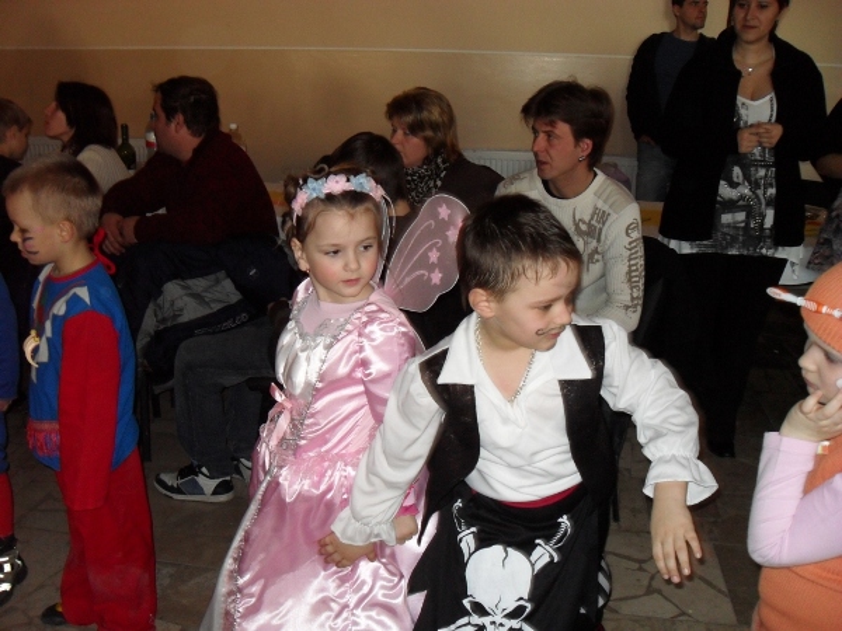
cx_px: 421
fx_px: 851
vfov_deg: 40.7
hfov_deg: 52.6
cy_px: 316
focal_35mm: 35
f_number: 2.8
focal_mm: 6.2
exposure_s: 1/45
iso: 200
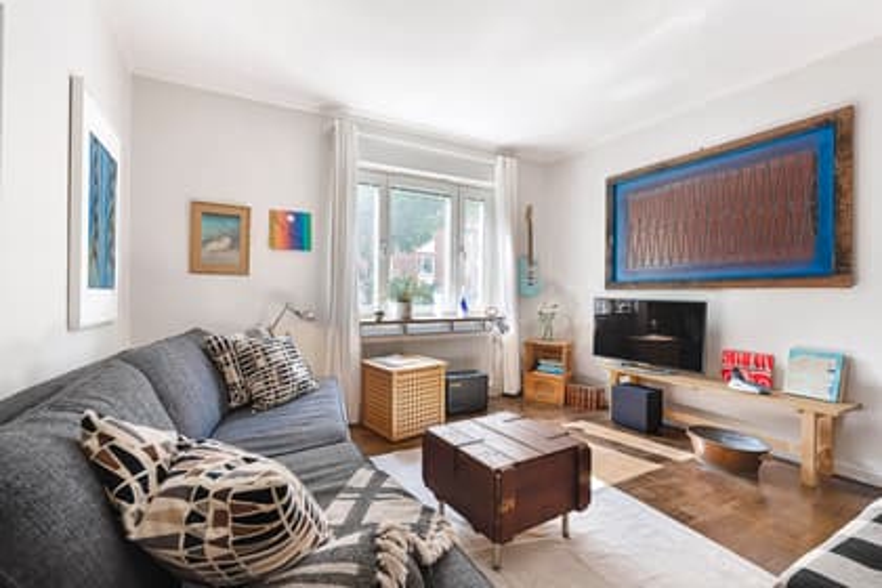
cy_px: 294
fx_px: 392
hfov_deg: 96.7
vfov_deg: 73.7
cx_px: 441
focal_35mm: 16
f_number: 8
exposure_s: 1/100
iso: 200
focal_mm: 16
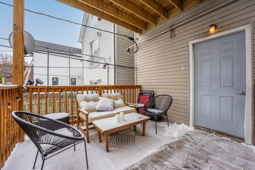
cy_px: 85
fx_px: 99
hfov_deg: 104.3
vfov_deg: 81.2
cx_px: 128
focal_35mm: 14
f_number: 8
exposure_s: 1/125
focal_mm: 14
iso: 100
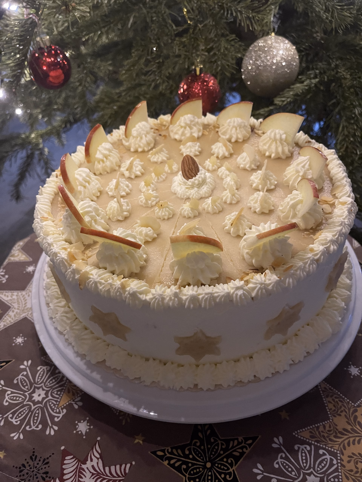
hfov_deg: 54.9
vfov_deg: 69.4
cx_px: 181
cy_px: 241
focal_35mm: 25
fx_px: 349
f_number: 1.6
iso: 500
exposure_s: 1/28
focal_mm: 5.1
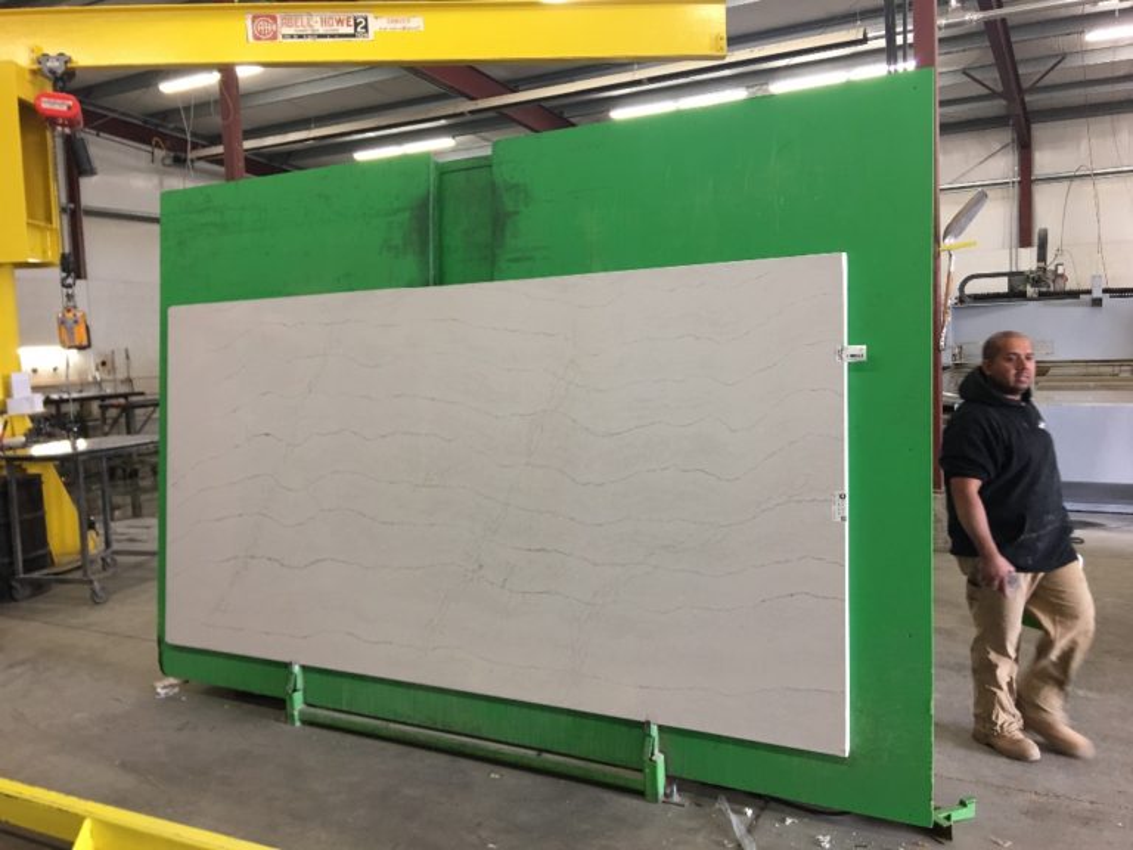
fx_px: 949
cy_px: 425
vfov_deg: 48.2
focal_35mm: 29
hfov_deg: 61.7
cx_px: 566
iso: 40
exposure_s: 1/15
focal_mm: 4.15
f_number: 2.2
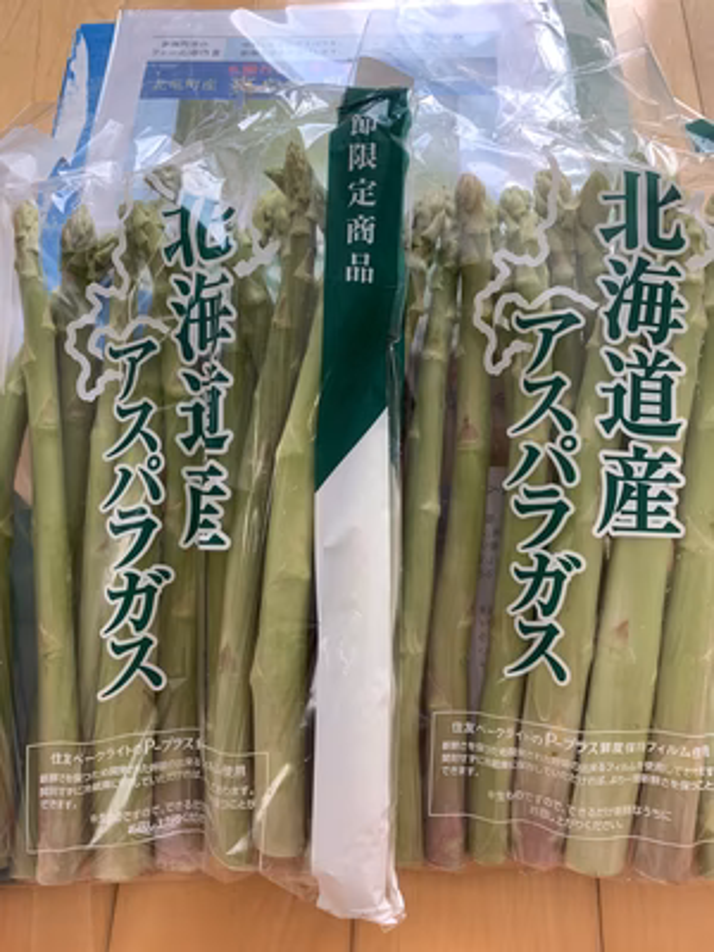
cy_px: 476
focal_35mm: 26
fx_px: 715
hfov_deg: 53.1
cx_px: 357
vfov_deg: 67.3
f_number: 1.8
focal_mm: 4.25
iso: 160
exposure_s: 1/60
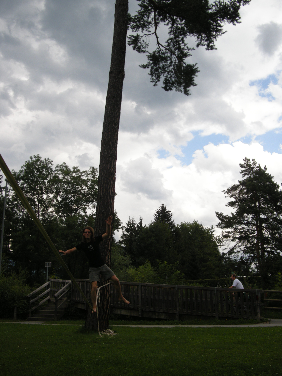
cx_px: 141
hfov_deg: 38.7
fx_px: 402
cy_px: 188
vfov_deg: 50.1
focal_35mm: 37
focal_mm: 7.9
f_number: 8
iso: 64
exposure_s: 1/126
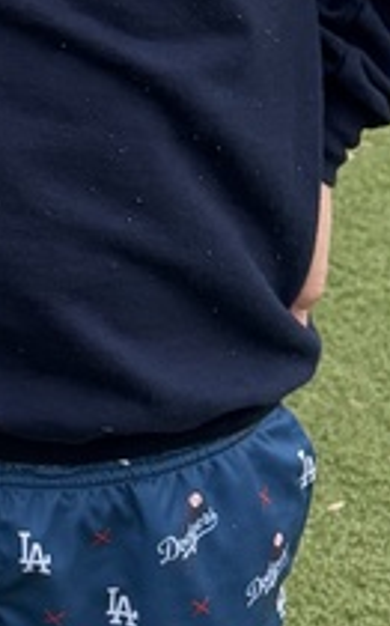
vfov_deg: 15.7
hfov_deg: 9.2
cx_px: -613
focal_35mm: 124
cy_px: -259
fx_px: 2112
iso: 100
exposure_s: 1/1437
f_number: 1.78
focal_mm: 6.76
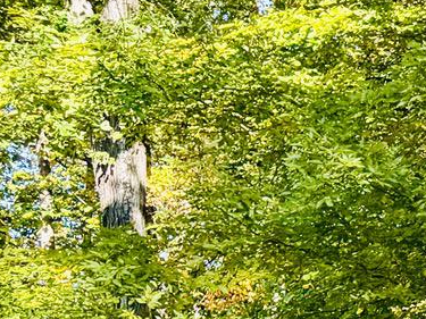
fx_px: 1612
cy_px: 645
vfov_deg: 10.4
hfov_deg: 11.3
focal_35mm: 131
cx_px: 1158
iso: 80
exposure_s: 1/723
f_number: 1.78
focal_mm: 6.76
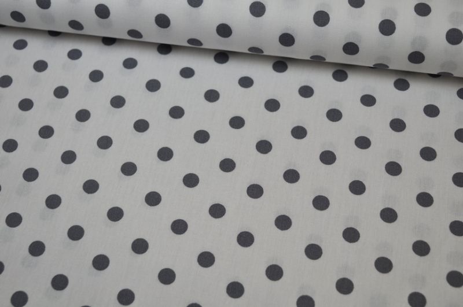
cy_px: 154
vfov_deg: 22.6
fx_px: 771
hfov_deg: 33.4
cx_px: 232
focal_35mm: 60
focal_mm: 40
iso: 200
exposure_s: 1/125
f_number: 5.6
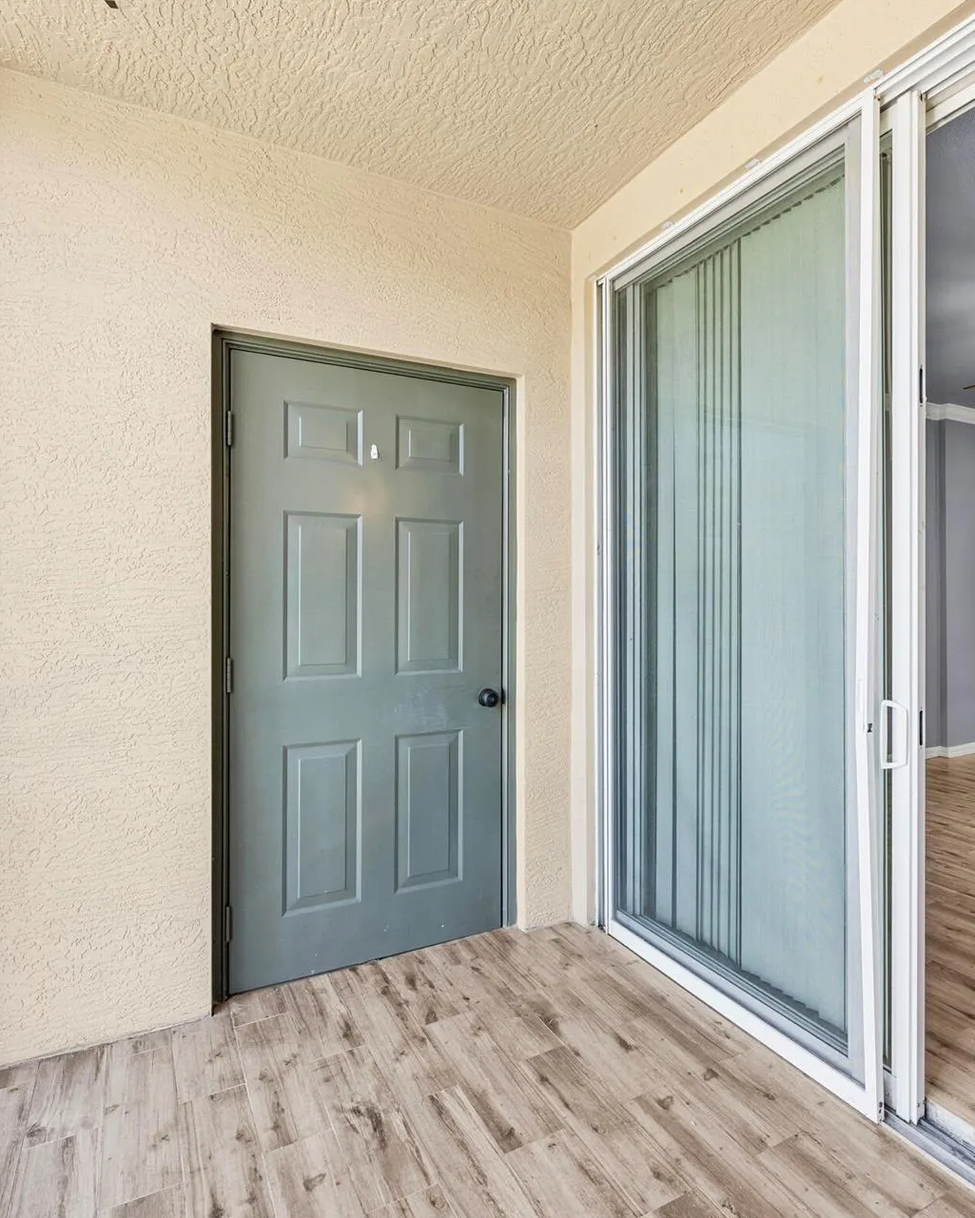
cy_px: 602
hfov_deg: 64.1
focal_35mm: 21
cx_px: 635
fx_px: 757
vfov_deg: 77.6
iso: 400
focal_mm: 14
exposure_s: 1/5
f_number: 8
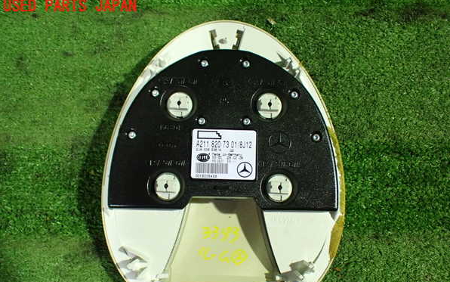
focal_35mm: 32
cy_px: 167
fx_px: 393
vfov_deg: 39.3
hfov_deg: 59.6
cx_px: 226
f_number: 2.3
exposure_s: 1/40
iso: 800
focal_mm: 5.4
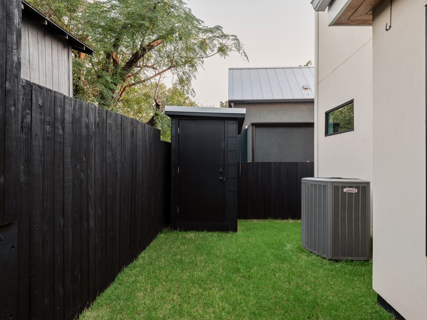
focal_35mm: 25
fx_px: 308
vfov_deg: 54.9
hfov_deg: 69.4
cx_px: 214
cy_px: 160
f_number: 13
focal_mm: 32.1
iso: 320
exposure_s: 1/4
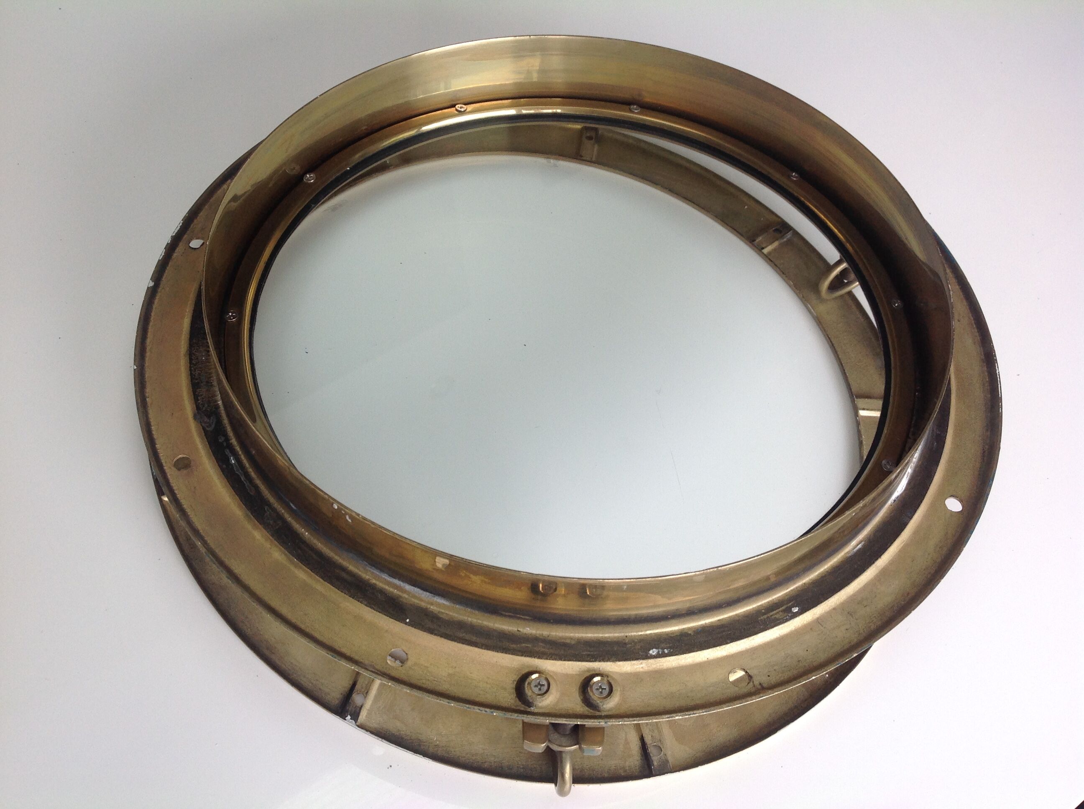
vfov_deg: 40.6
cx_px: 542
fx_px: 1094
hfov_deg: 52.7
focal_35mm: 35
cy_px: 404
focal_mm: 4.28
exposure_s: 1/120
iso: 50
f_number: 2.4
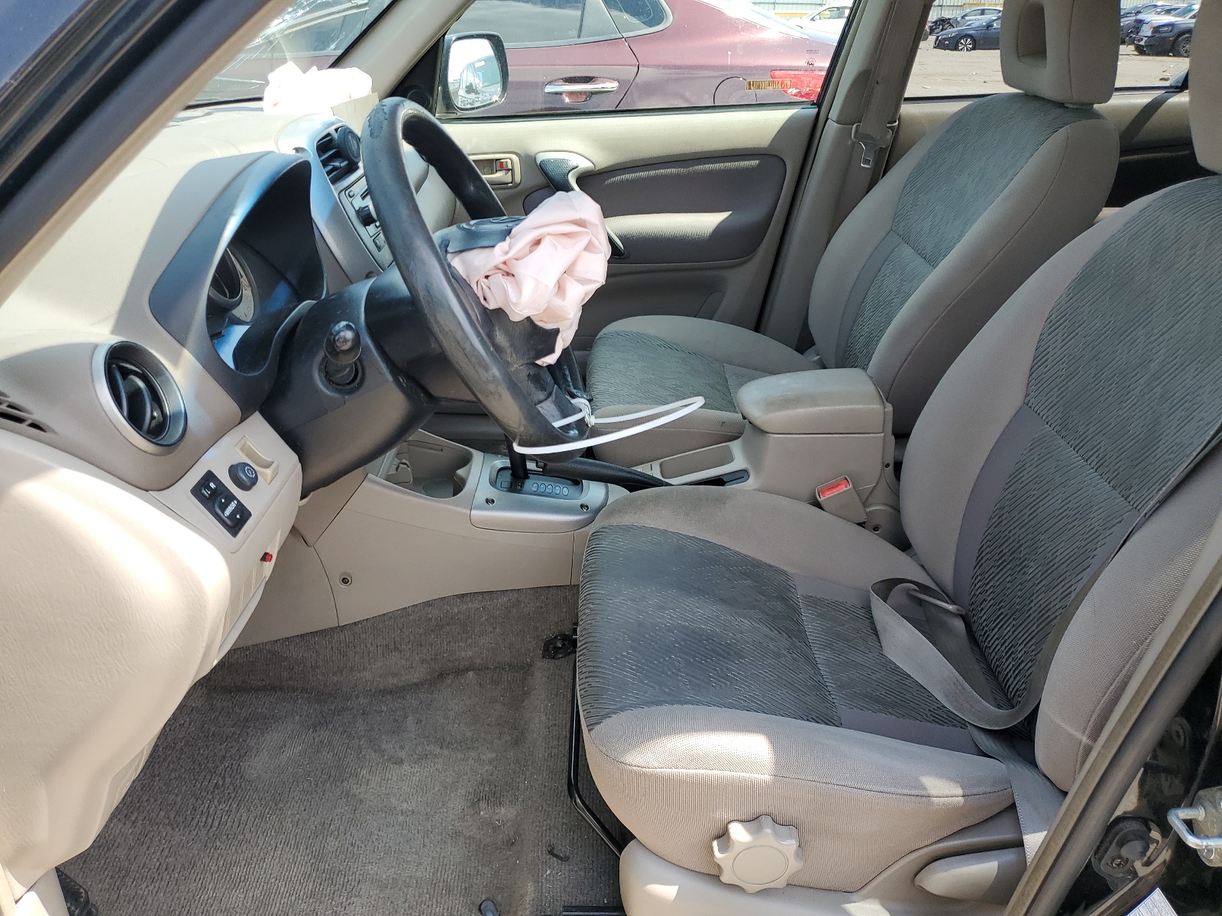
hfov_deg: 67.3
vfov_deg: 53.1
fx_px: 918
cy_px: 458
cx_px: 611
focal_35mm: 26
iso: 50
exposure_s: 1/526
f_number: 1.5
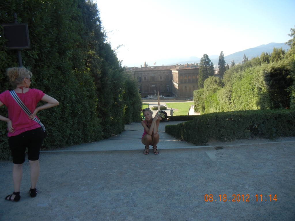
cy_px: 110
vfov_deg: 46.8
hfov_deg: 60.0
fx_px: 256
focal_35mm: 30
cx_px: 148
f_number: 3.5
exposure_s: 1/462
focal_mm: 5.4
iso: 160
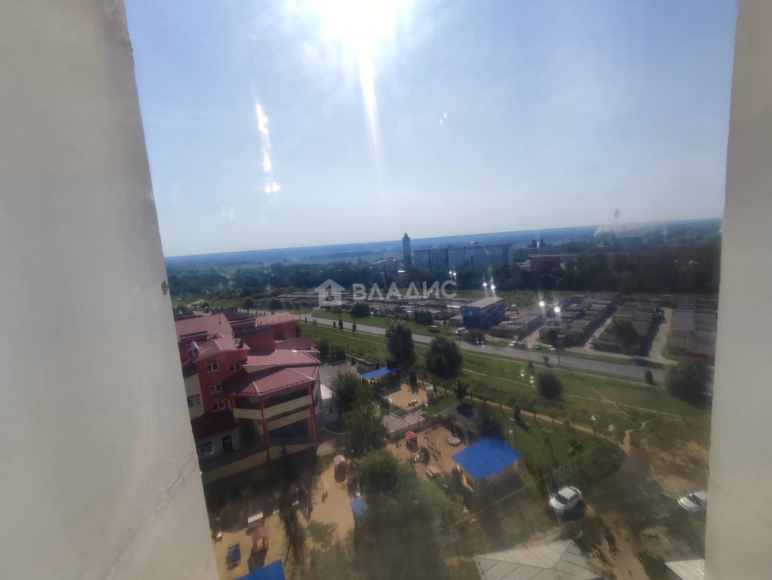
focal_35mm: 16
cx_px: 386
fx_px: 357
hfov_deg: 94.5
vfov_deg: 78.2
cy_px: 290
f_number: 2.2
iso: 50
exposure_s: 1/2890
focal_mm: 1.65
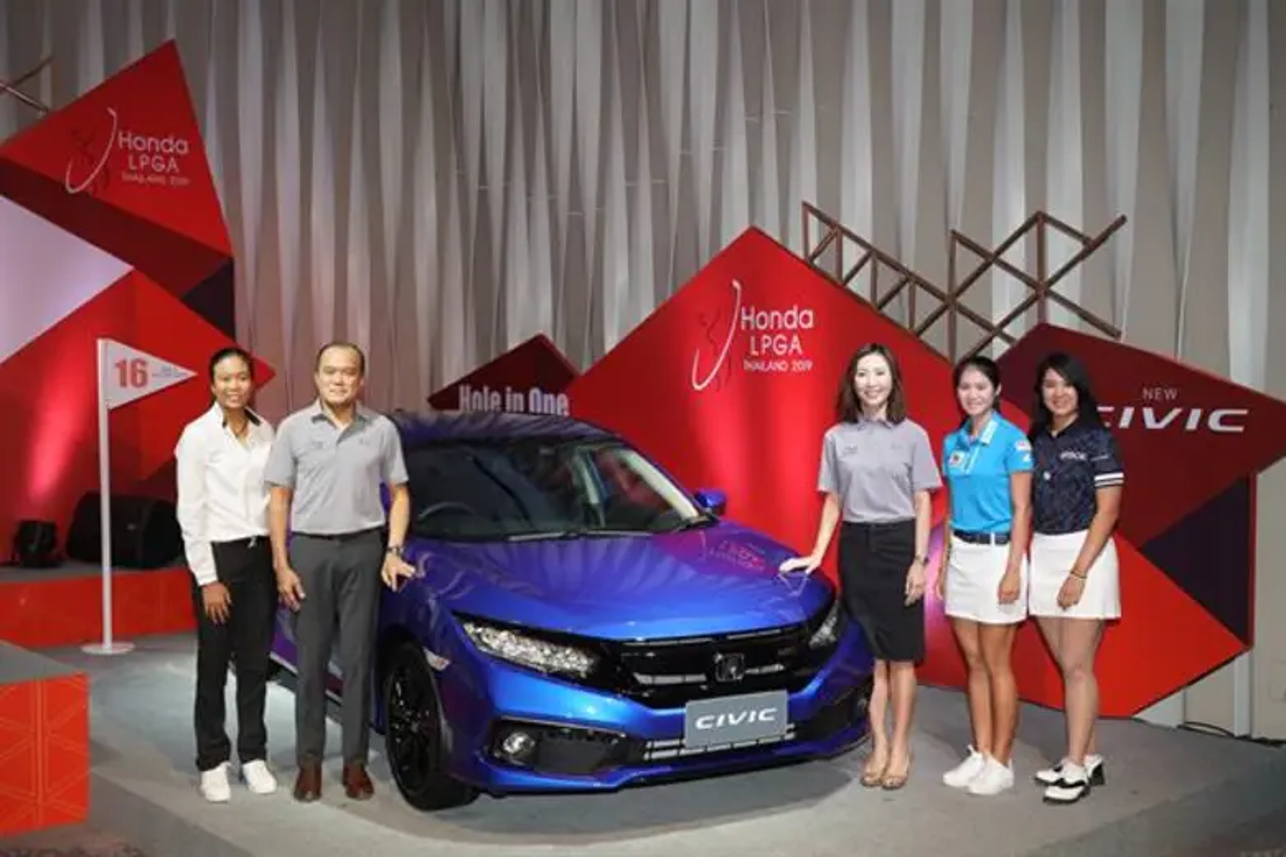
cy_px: 428
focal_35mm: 42
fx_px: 1500
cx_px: 643
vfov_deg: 31.9
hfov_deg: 46.4
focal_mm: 42
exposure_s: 1/200
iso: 800
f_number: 5.6
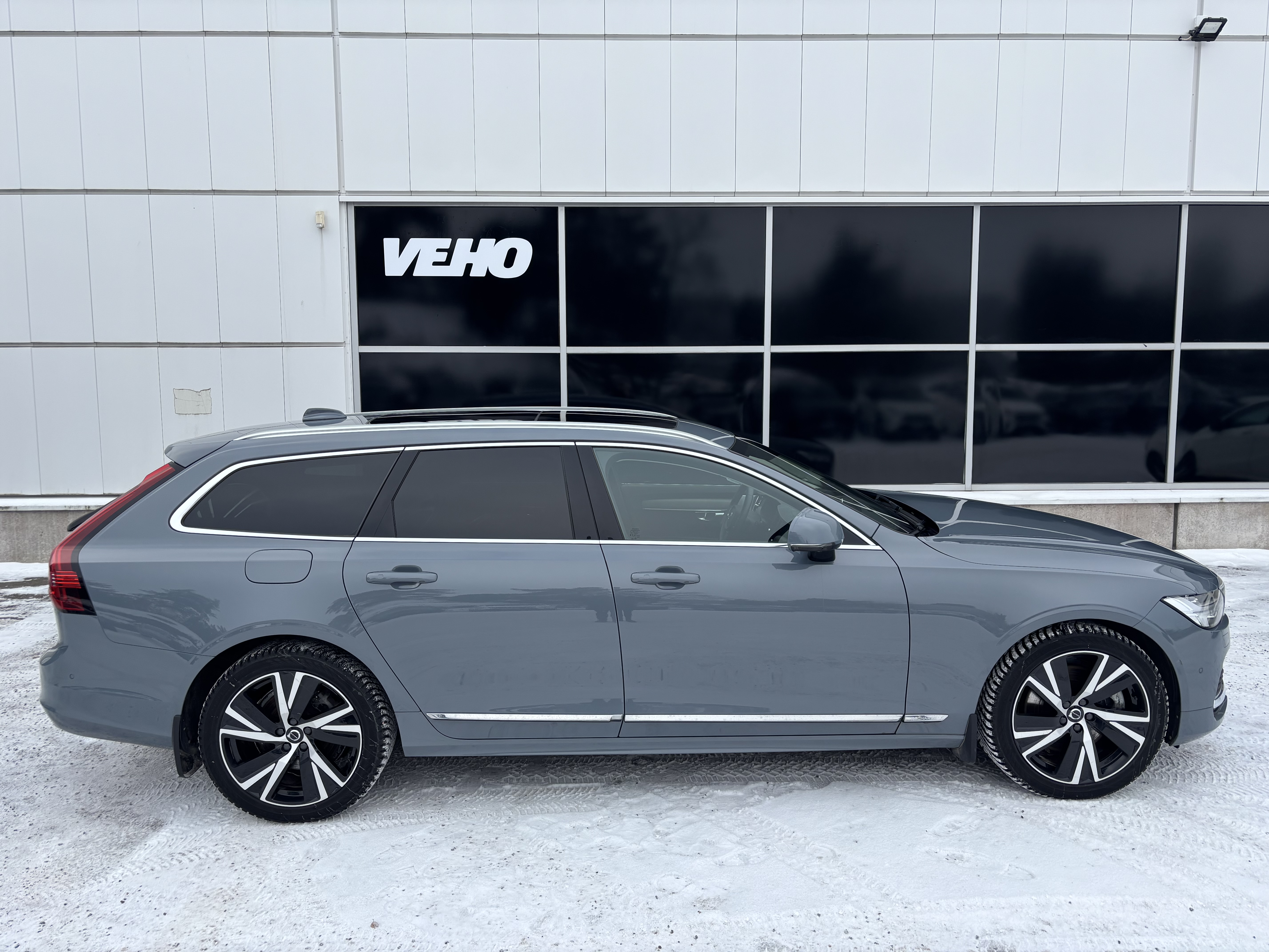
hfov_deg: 67.3
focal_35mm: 26
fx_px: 953
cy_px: 476
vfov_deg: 53.1
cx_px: 634
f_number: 1.6
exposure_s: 1/581
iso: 50
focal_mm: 5.96
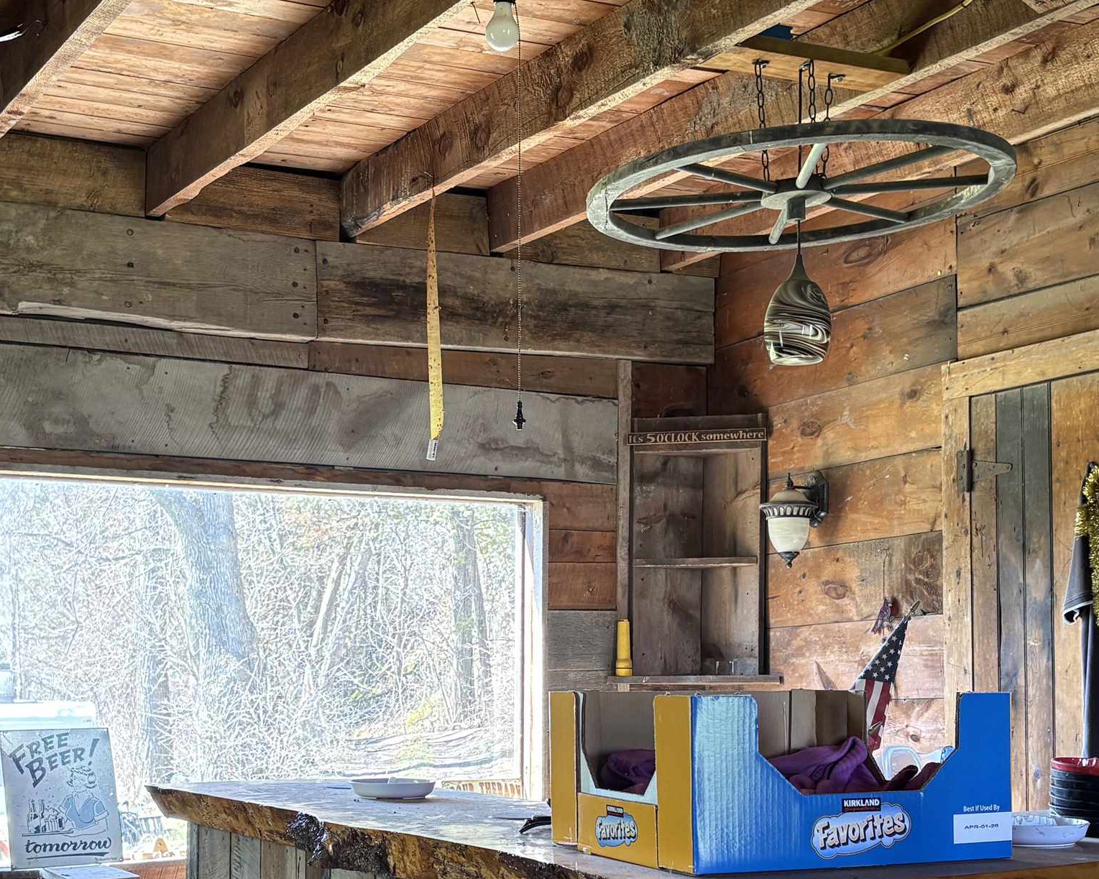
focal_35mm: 51
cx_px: 446
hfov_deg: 36.5
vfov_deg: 29.4
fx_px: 1659
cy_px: 625
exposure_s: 1/68
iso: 125
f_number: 1.6
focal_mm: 5.96
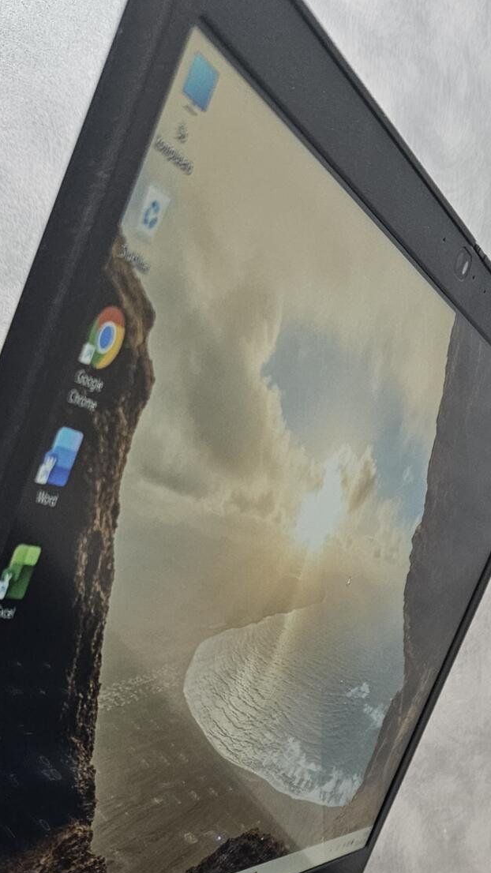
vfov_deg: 33.8
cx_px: 453
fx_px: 1343
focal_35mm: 58
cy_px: 806
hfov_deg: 20.3
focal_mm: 5.4
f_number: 1.8
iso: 320
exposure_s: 1/100
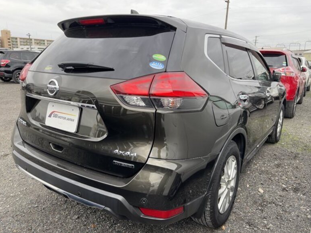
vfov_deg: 51.4
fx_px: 243
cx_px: 158
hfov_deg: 65.3
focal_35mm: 27
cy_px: 118
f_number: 1.6
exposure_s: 1/425
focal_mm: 5.96
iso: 50
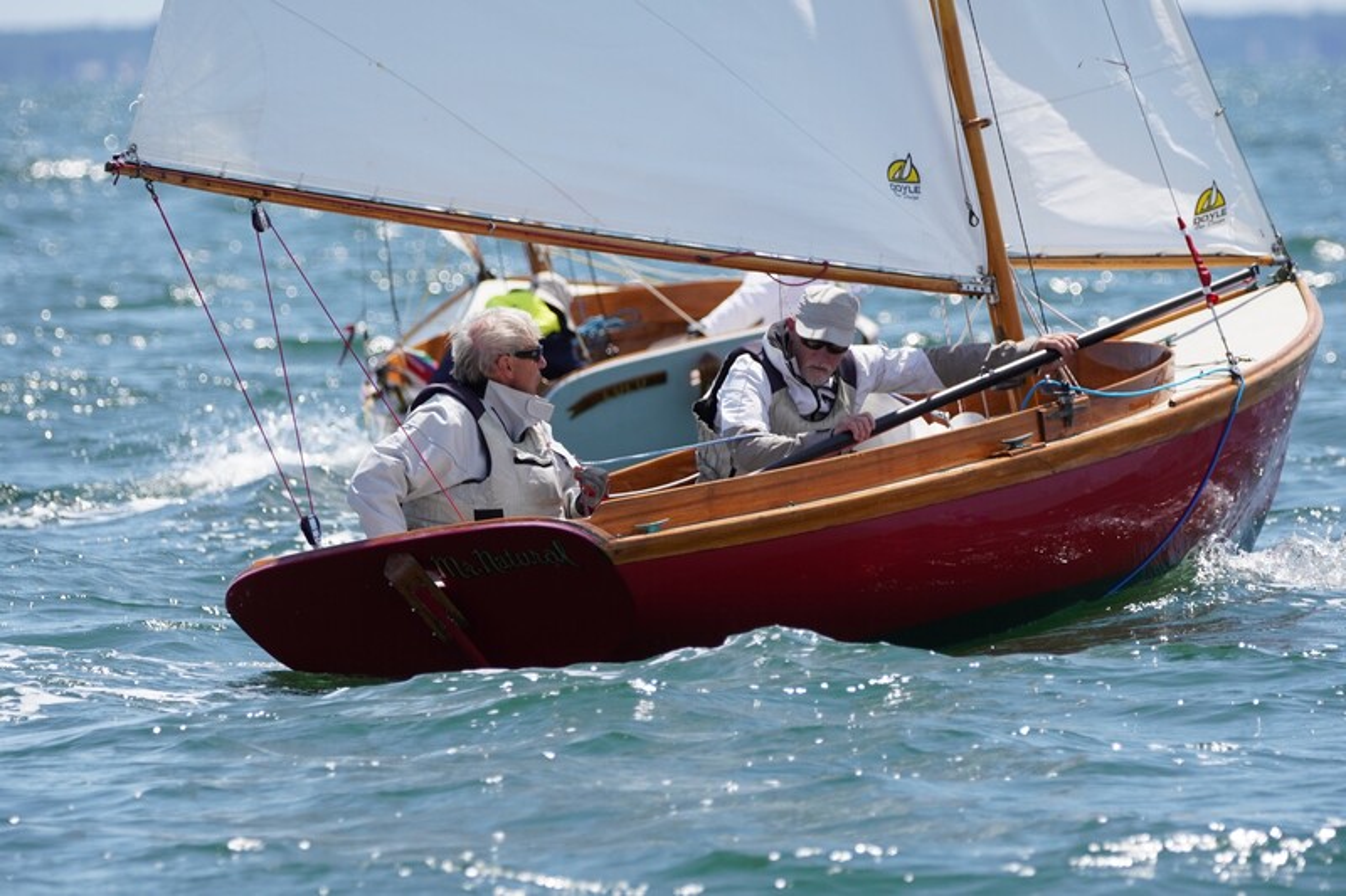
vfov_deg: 2.7
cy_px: 448
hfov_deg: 4.1
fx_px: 18783
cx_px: 673
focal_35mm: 502
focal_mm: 335
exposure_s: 1/1600
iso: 320
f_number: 5.6
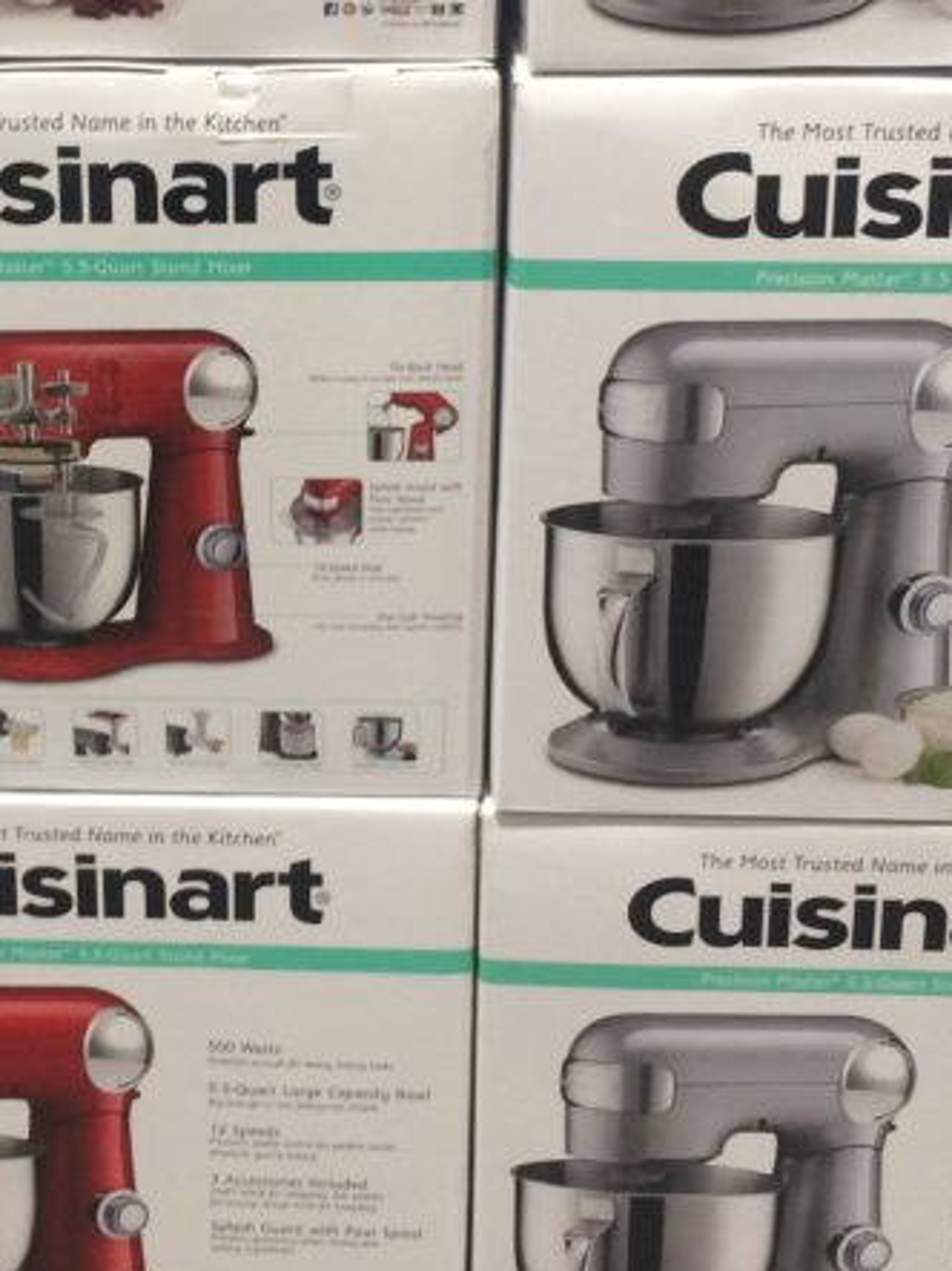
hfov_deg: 21.6
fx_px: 2458
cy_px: 318
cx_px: 184
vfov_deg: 28.5
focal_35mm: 67
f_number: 2.2
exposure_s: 1/30
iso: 125
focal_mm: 4.15
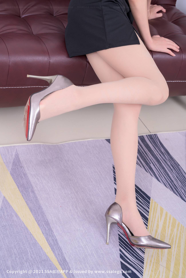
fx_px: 442
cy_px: 139
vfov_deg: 35.1
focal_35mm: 57
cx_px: 93
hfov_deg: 23.8
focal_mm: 57
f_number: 8
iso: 500
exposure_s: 1/160
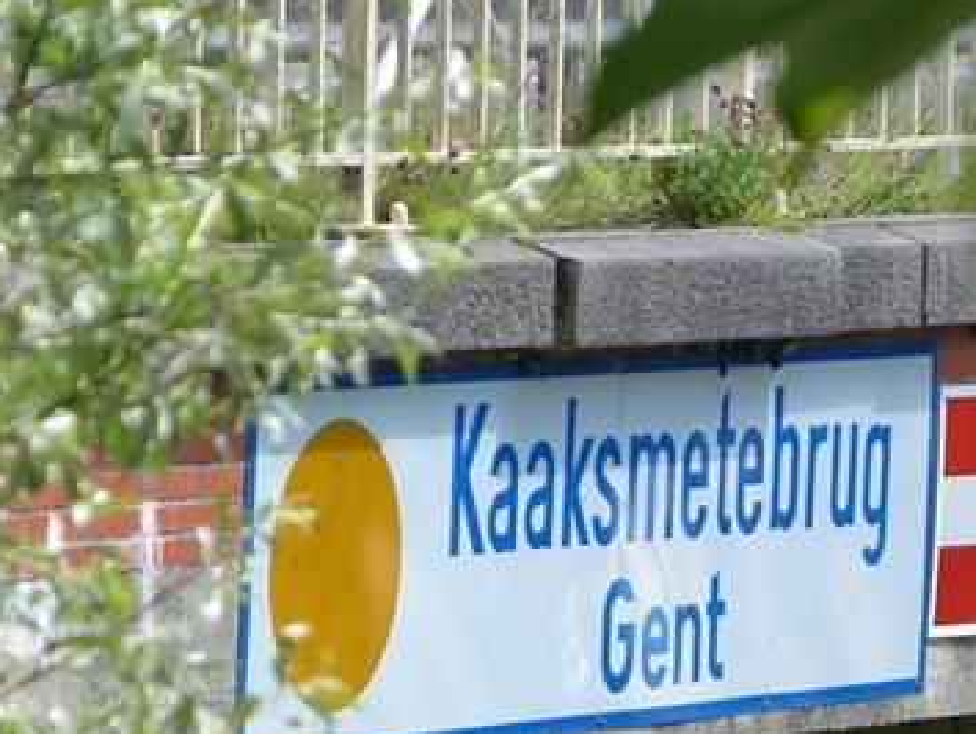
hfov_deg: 4.3
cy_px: 552
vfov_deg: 3.2
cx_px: 551
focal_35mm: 459
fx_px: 12950
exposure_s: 1/200
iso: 125
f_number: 4
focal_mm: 48.8
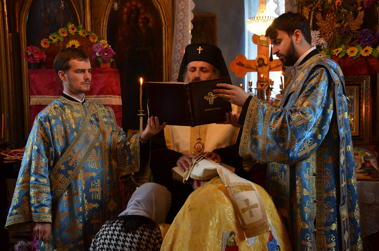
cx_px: 190
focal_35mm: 60
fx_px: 630
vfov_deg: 22.5
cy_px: 126
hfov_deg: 33.5
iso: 640
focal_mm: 40
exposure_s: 1/20
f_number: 5.6
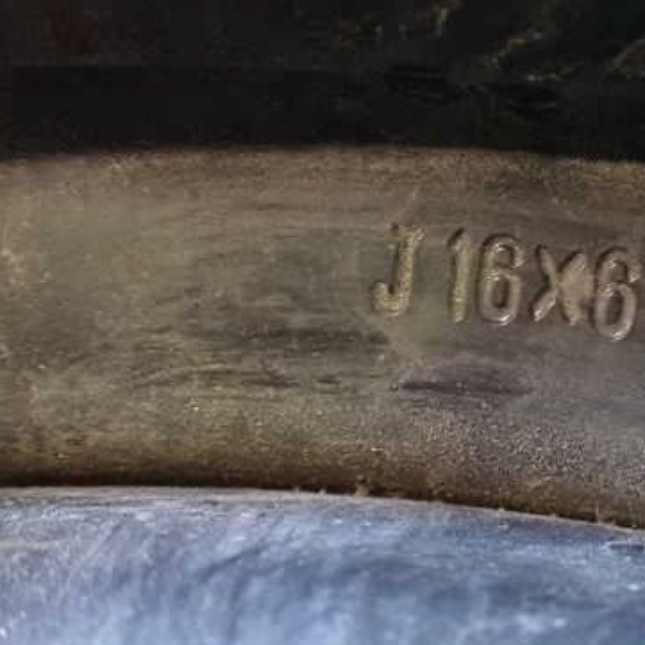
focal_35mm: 69
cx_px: 520
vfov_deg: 25.0
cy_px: 270
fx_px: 1455
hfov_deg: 24.6
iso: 1600
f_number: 3.1
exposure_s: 1/40
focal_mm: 8.4
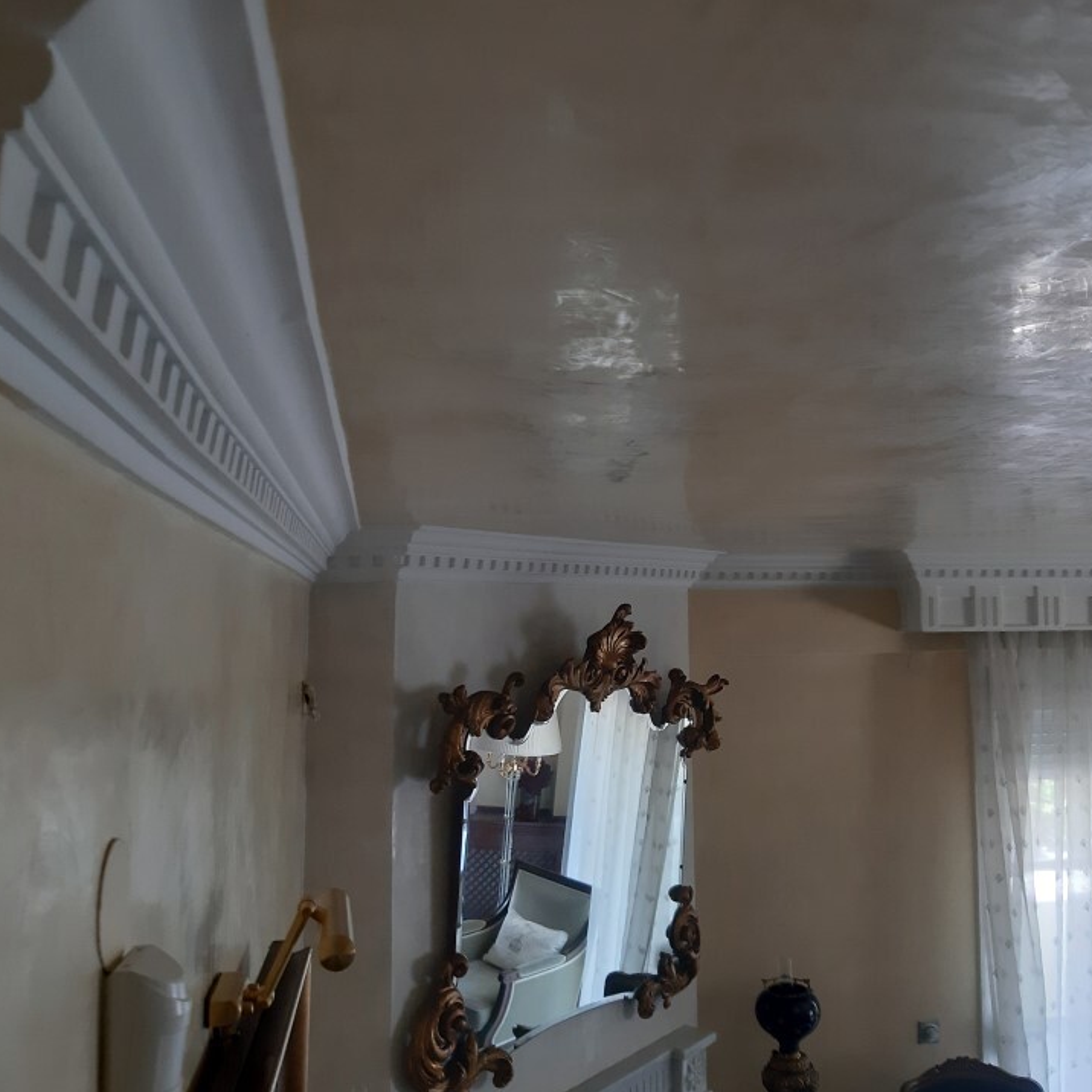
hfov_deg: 51.0
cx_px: 602
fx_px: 1142
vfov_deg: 51.1
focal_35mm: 32
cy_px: 546
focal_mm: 3.93
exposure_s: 1/50
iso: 250
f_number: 1.7
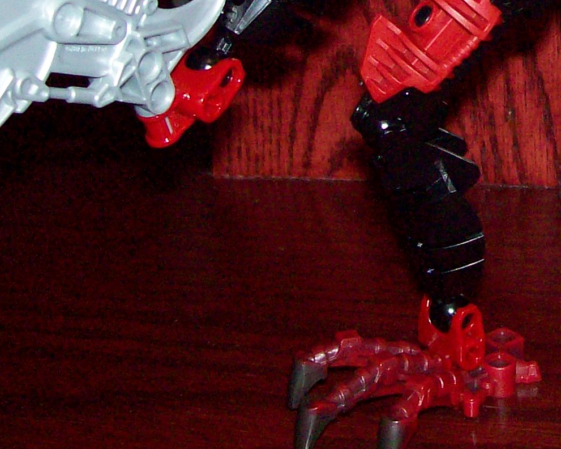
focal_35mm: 101
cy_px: -57
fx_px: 1676
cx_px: 544
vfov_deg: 14.8
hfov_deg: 18.6
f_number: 2.7
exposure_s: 1/64
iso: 140
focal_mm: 6
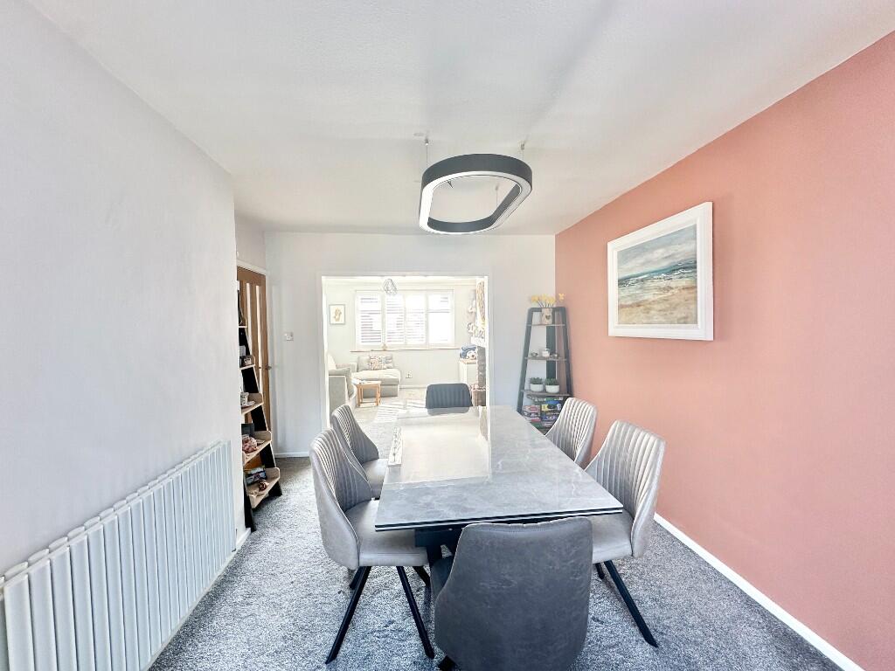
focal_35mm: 14
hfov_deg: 102.1
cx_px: 448
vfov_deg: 85.7
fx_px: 362
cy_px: 336
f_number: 2.2
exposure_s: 1/99
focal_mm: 2.22
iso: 64
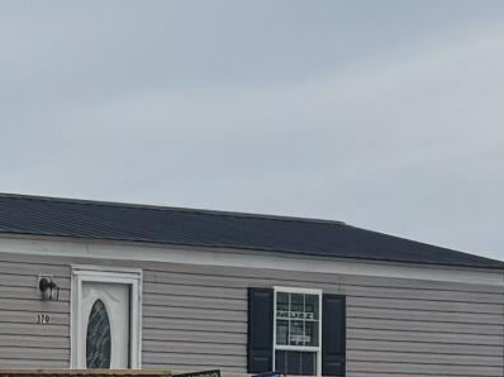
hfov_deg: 9.9
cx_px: -602
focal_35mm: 181
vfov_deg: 8.2
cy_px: 287
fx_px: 2634
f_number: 1.78
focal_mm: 6.76
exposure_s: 1/5814
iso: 80
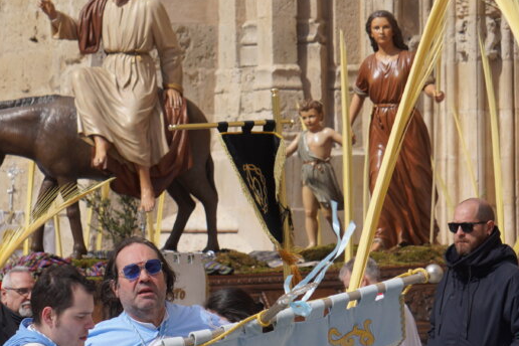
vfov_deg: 4.9
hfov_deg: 7.4
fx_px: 4025
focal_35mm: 279
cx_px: 189
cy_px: 206
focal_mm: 75
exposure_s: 1/800
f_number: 5.6
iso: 100
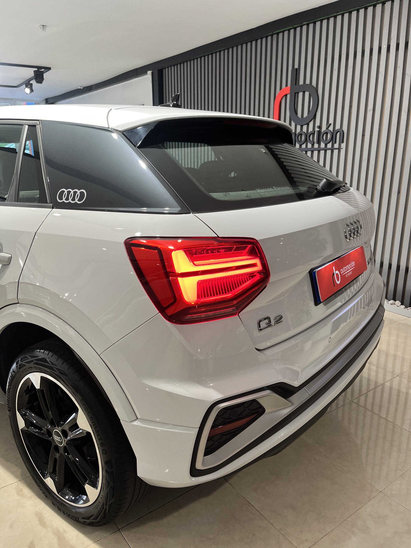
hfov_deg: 53.1
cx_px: 206
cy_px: 274
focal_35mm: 26
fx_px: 412
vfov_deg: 67.3
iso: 100
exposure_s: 1/100
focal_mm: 5.1
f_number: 1.6
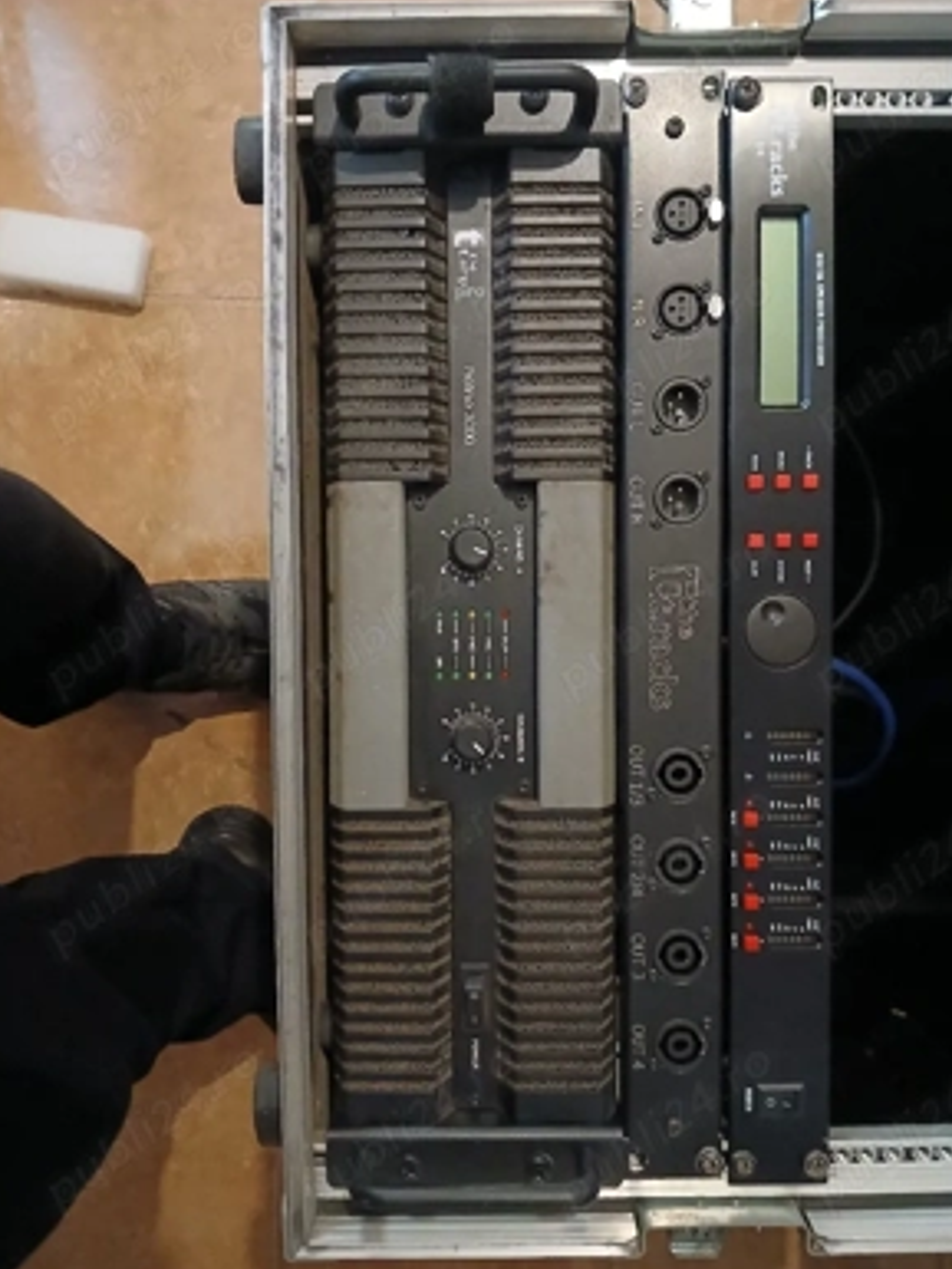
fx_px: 990
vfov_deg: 65.3
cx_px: 474
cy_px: 653
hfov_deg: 51.4
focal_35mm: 27
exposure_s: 1/16.7
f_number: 1.8
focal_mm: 3.98
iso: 1000
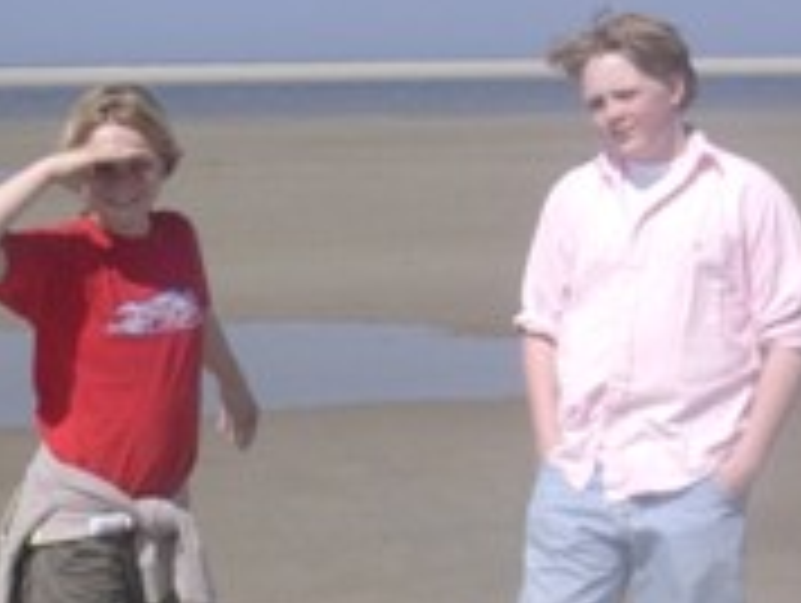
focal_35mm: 113
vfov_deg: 13.1
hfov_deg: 17.4
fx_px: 2618
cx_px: 382
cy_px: 482
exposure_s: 1/497
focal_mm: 6.7
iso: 70
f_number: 5.8
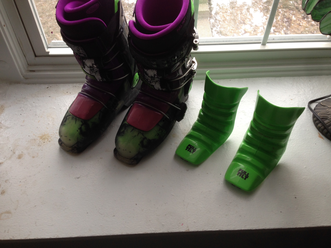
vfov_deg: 42.9
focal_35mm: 33
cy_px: 124
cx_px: 166
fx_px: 316
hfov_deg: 55.4
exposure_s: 1/30
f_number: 2.4
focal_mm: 4.12
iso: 50
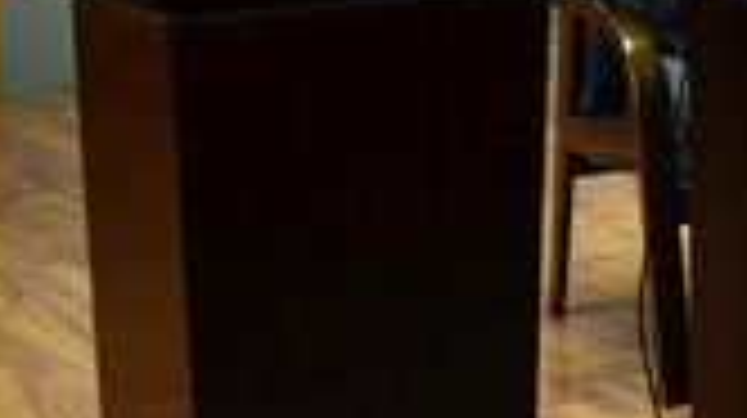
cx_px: 832
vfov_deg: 8.6
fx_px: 2691
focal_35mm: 136
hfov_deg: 15.4
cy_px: -321
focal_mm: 24
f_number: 3.8
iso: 200
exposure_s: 1/15
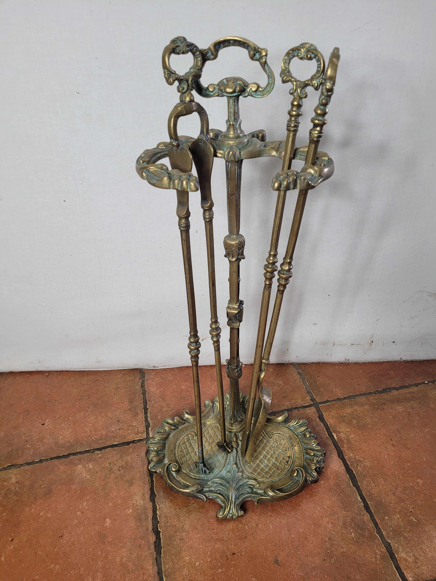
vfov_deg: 67.3
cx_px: 218
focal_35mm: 26
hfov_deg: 53.1
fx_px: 437
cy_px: 290
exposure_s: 1/100
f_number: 1.8
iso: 100
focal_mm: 5.4
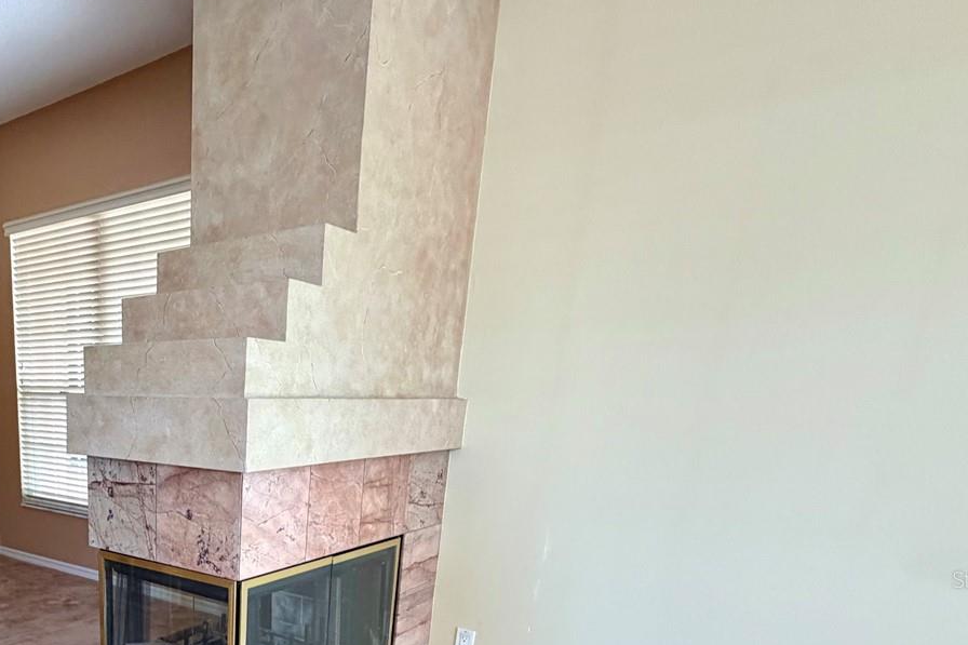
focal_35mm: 26
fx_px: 699
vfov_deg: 45.0
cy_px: 579
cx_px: 190
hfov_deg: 63.3
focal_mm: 2.22
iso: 320
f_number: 2.2
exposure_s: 1/103
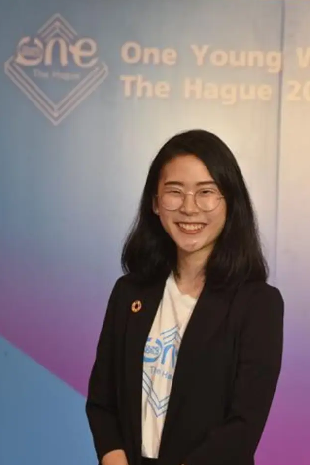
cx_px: 155
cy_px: 283
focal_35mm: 155
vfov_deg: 13.2
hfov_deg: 8.9
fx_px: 2003
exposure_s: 1/125
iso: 1250
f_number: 11
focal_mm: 125
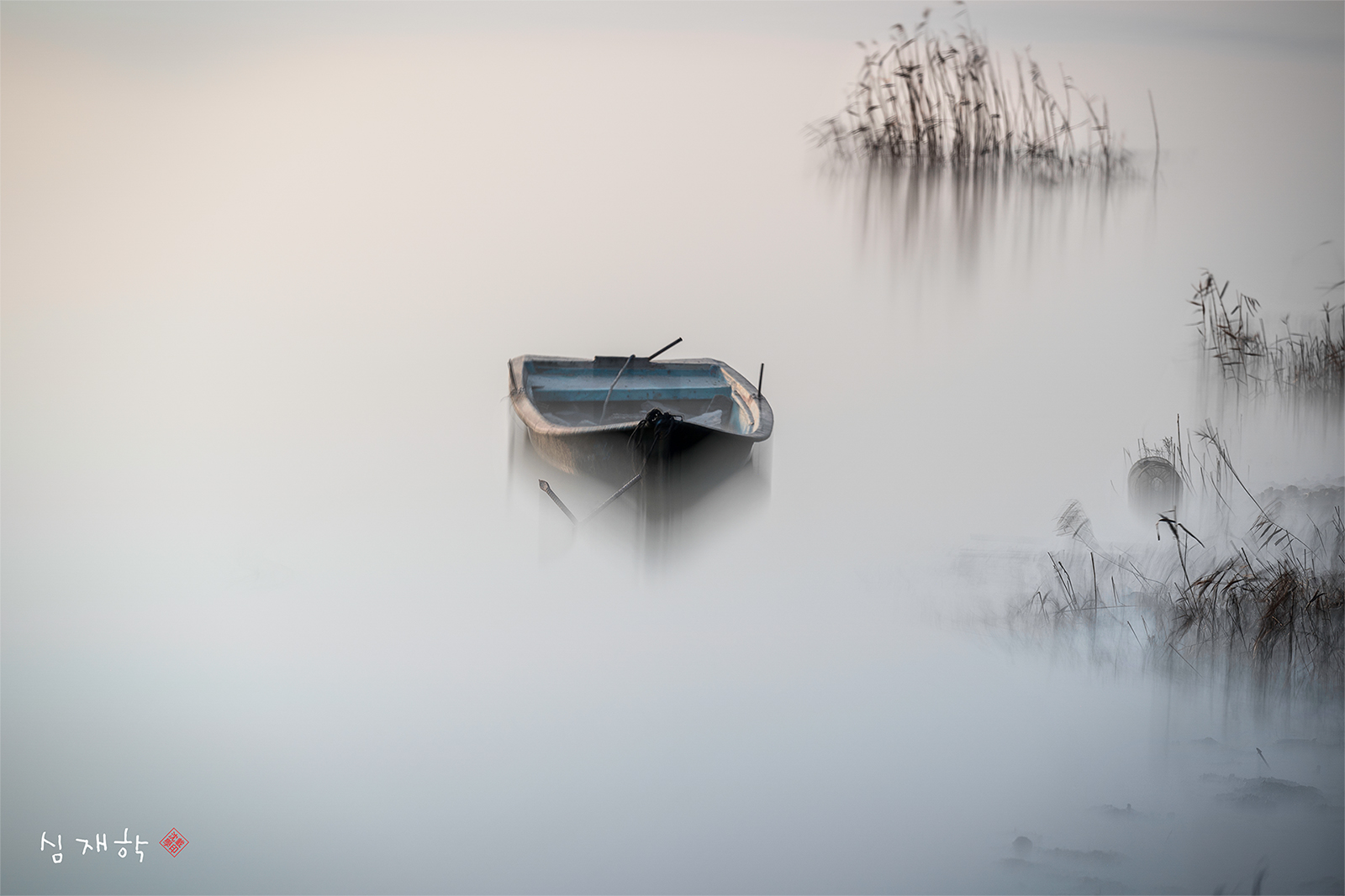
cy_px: 448
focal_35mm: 156
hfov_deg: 13.2
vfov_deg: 8.8
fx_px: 5828
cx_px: 672
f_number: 4
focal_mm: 156
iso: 100
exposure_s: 544
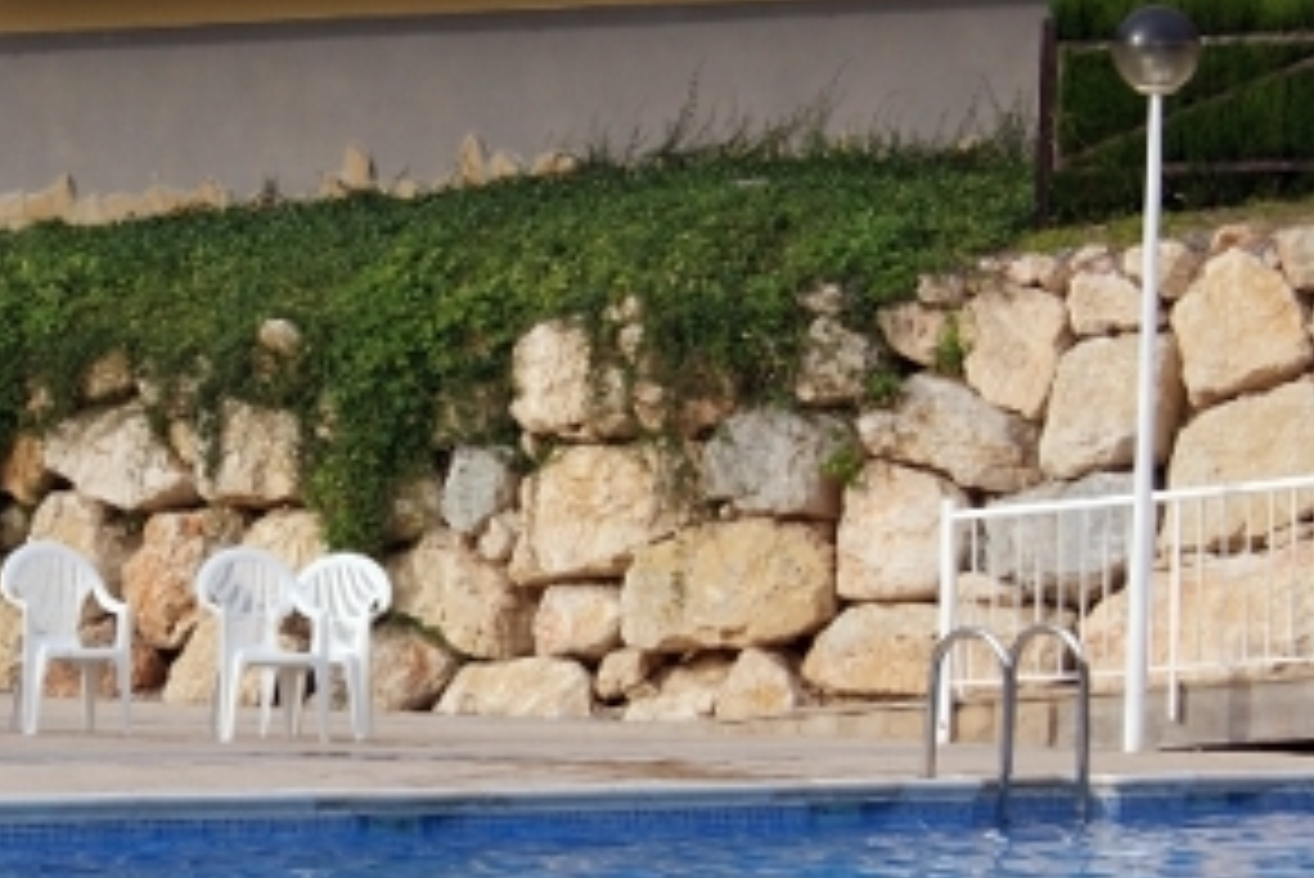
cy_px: 621
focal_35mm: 111
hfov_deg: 18.3
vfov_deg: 12.3
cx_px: 310
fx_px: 4053
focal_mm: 24
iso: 100
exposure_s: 1/100
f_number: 11
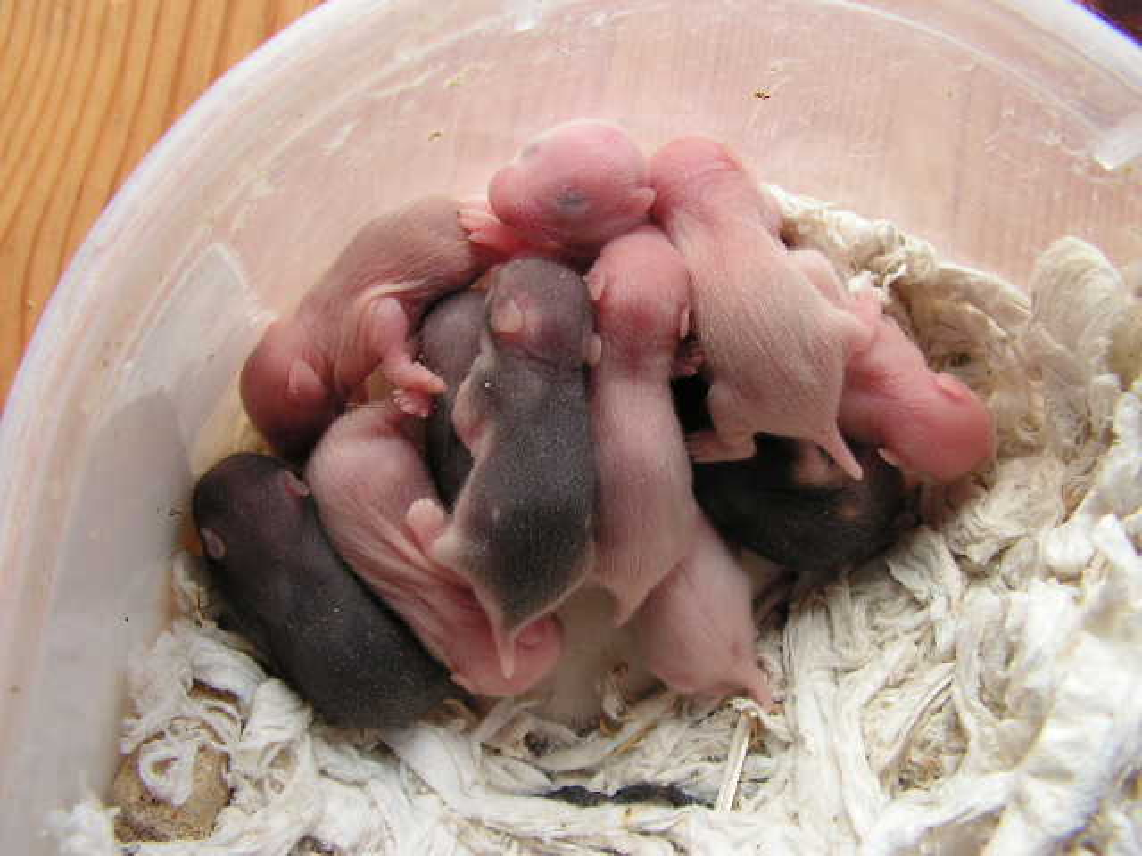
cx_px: 571
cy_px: 428
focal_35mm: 36
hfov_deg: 51.4
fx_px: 1188
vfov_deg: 39.7
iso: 64
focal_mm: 6
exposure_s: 1/60
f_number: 3.2
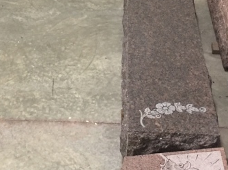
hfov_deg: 22.0
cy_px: 34
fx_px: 586
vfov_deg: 16.5
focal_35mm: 89
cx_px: 80
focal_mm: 4.15
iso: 160
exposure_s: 1/30
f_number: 2.2
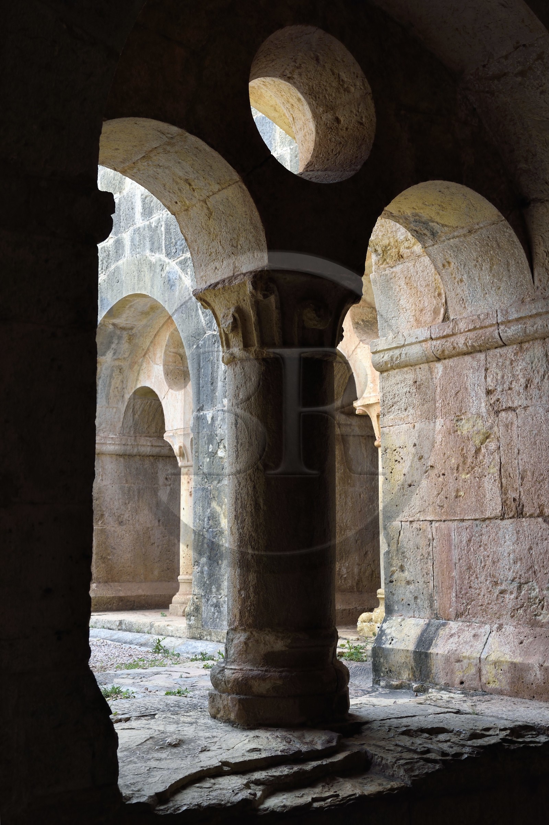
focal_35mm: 50
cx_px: 274
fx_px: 1145
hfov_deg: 27.0
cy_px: 412
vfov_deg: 39.6
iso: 400
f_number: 10
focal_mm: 50
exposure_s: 1/160
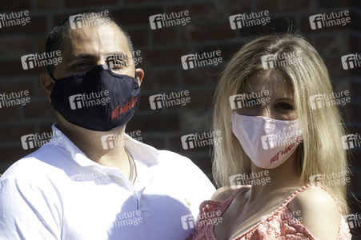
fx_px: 1904
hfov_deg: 10.8
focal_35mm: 190
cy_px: 120
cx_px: 180
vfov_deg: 7.2
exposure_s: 1/250
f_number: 11
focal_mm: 190
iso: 200
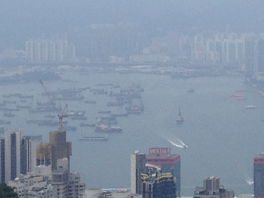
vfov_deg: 8.1
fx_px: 1388
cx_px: 383
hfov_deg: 10.5
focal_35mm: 182
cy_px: 13
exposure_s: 1/736
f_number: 2.4
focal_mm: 4.28
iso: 50
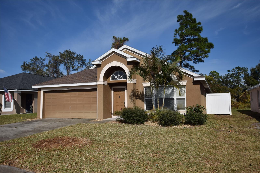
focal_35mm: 30
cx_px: 130
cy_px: 86
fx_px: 217
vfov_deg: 43.6
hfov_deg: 61.9
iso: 220
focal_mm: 20
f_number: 4.5
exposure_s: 1/4000
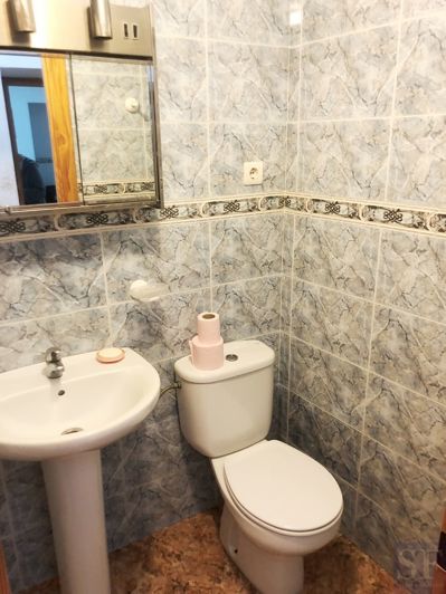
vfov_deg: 63.4
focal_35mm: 28
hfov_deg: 49.7
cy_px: 297
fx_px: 481
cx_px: 223
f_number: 1.8
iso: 50
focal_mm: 3.99
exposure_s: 1/17
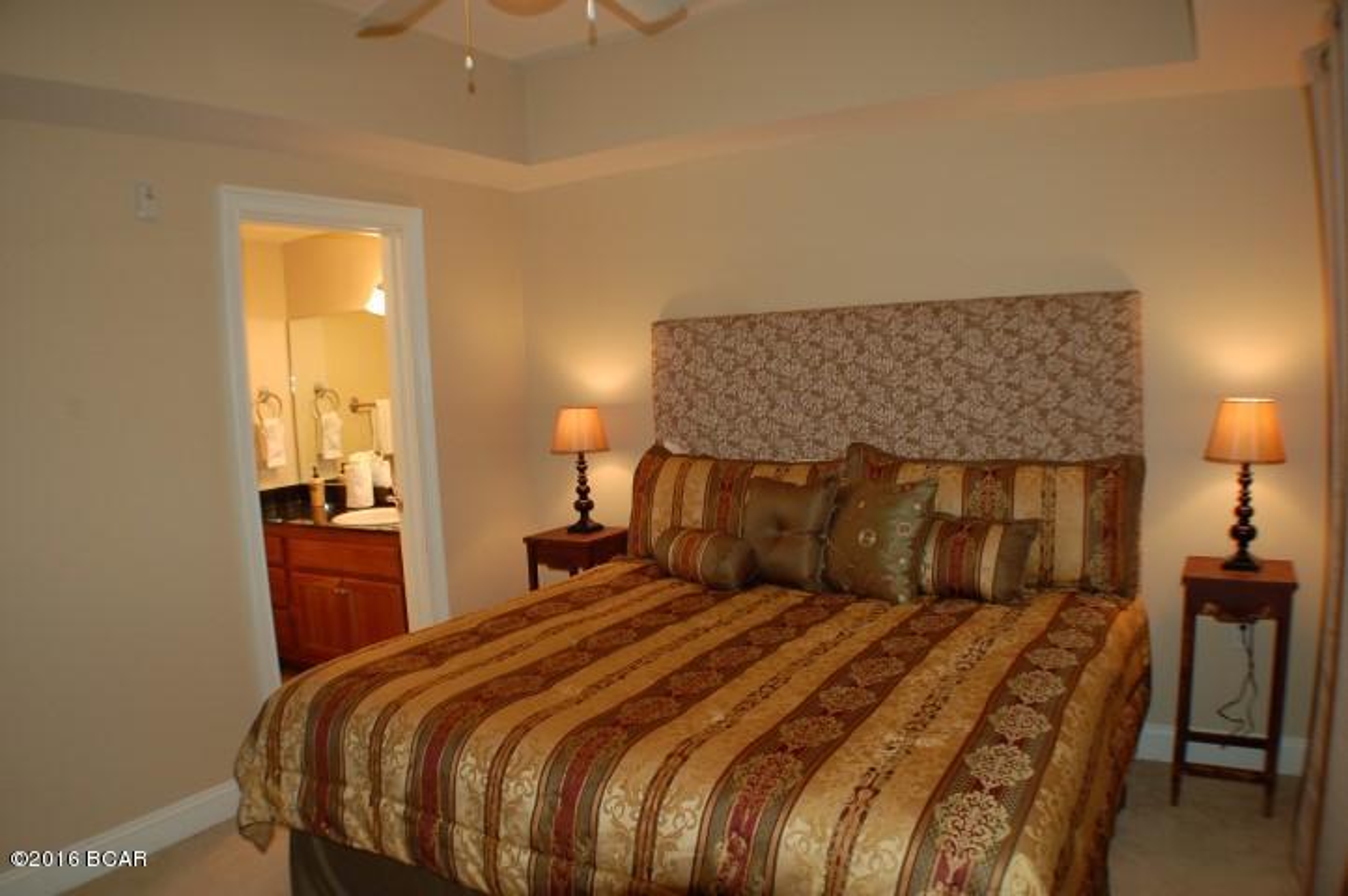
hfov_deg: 57.3
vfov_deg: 39.9
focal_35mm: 33
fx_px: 1235
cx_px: 674
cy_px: 448
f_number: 3.8
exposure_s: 1/60
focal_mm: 22
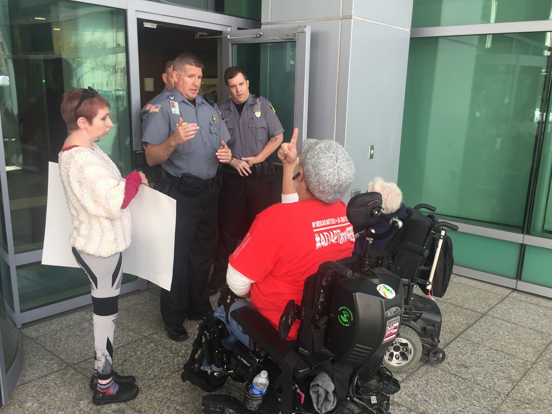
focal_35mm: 32
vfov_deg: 44.1
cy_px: 228
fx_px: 510
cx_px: 295
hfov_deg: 56.8
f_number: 2.2
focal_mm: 4.15
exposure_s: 1/60
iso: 32
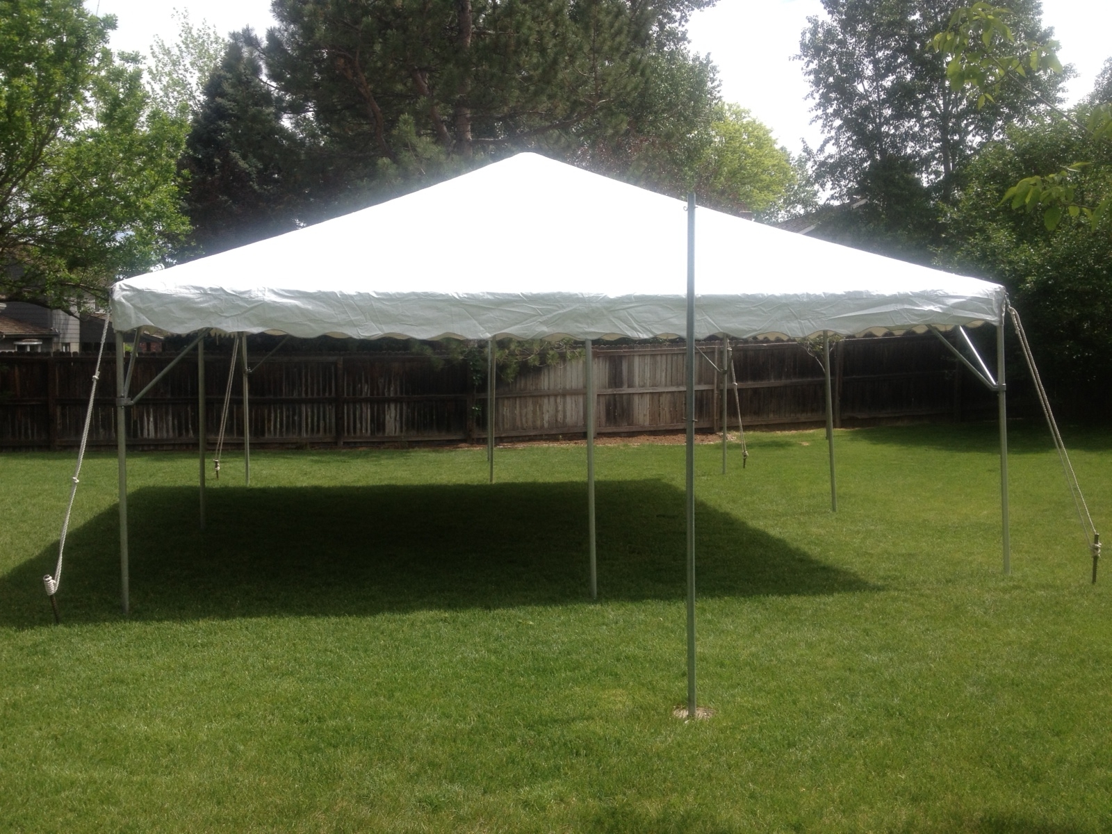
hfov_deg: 52.6
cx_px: 556
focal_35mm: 35
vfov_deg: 40.7
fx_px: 1124
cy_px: 417
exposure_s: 1/1175
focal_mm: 4.28
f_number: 2.4
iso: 50
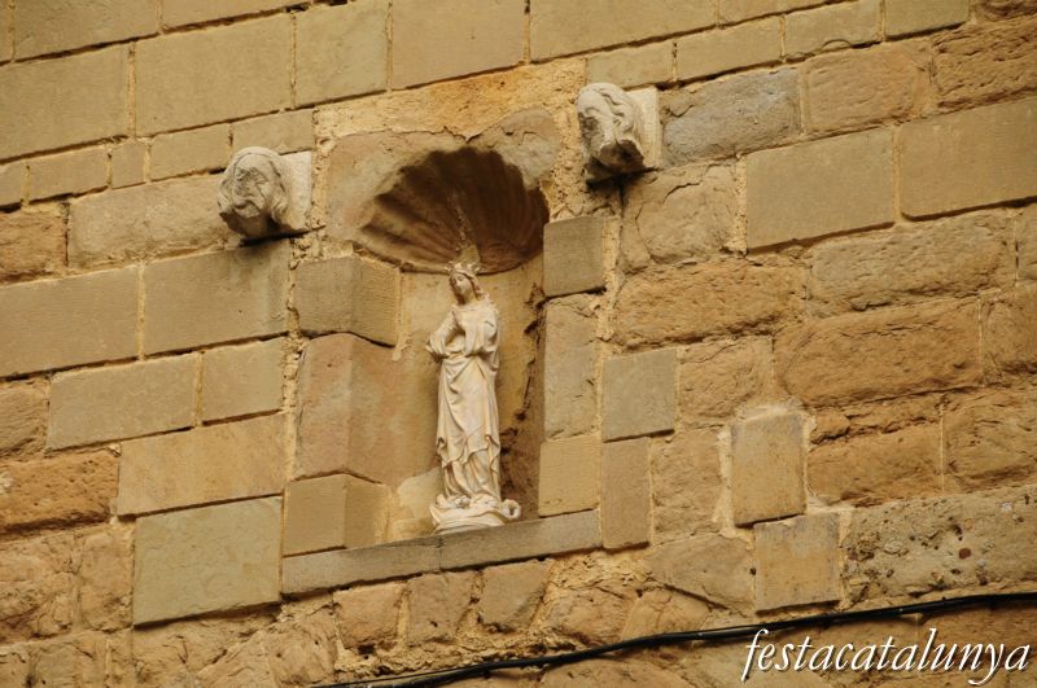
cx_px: 518
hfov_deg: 10.2
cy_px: 344
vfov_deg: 6.8
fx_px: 5825
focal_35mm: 202
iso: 200
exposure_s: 1/200
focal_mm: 135
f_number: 7.1
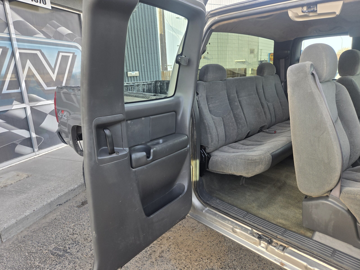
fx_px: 239
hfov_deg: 73.9
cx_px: 180
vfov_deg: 58.9
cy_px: 135
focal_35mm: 23
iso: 80
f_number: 1.8
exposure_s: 1/508
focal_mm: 5.4
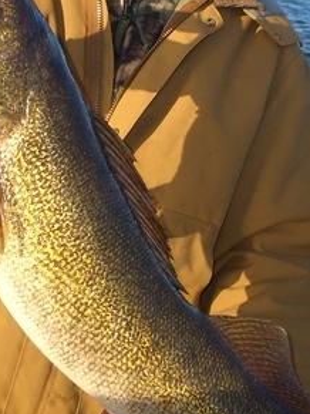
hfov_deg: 19.1
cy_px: 158
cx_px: 129
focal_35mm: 77
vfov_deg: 25.3
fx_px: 920
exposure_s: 1/200
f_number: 4.3
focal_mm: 5.8
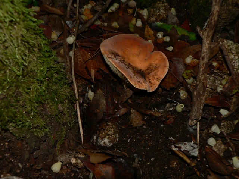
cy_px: 90
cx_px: 120
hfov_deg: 51.4
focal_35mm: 36
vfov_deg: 39.7
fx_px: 249
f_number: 4
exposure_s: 1/250
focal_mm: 6
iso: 80
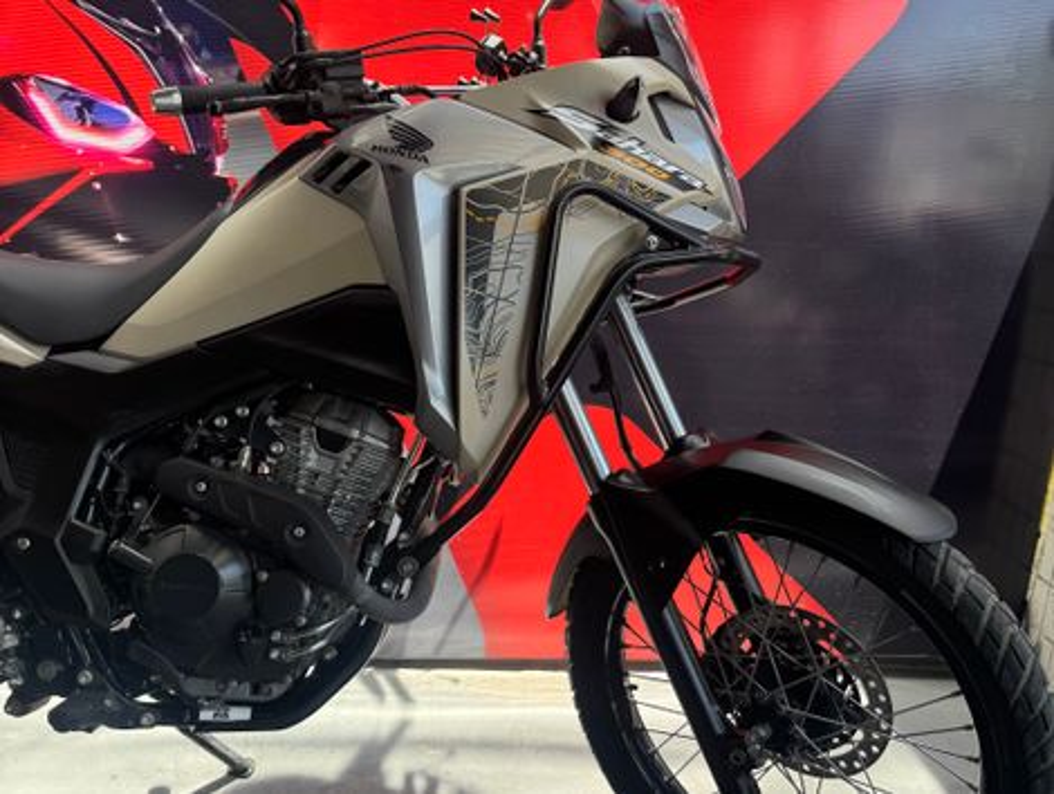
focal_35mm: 24
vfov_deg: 56.9
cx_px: 527
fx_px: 732
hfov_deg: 71.5
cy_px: 397
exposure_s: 1/558
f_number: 1.78
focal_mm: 6.76
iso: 80
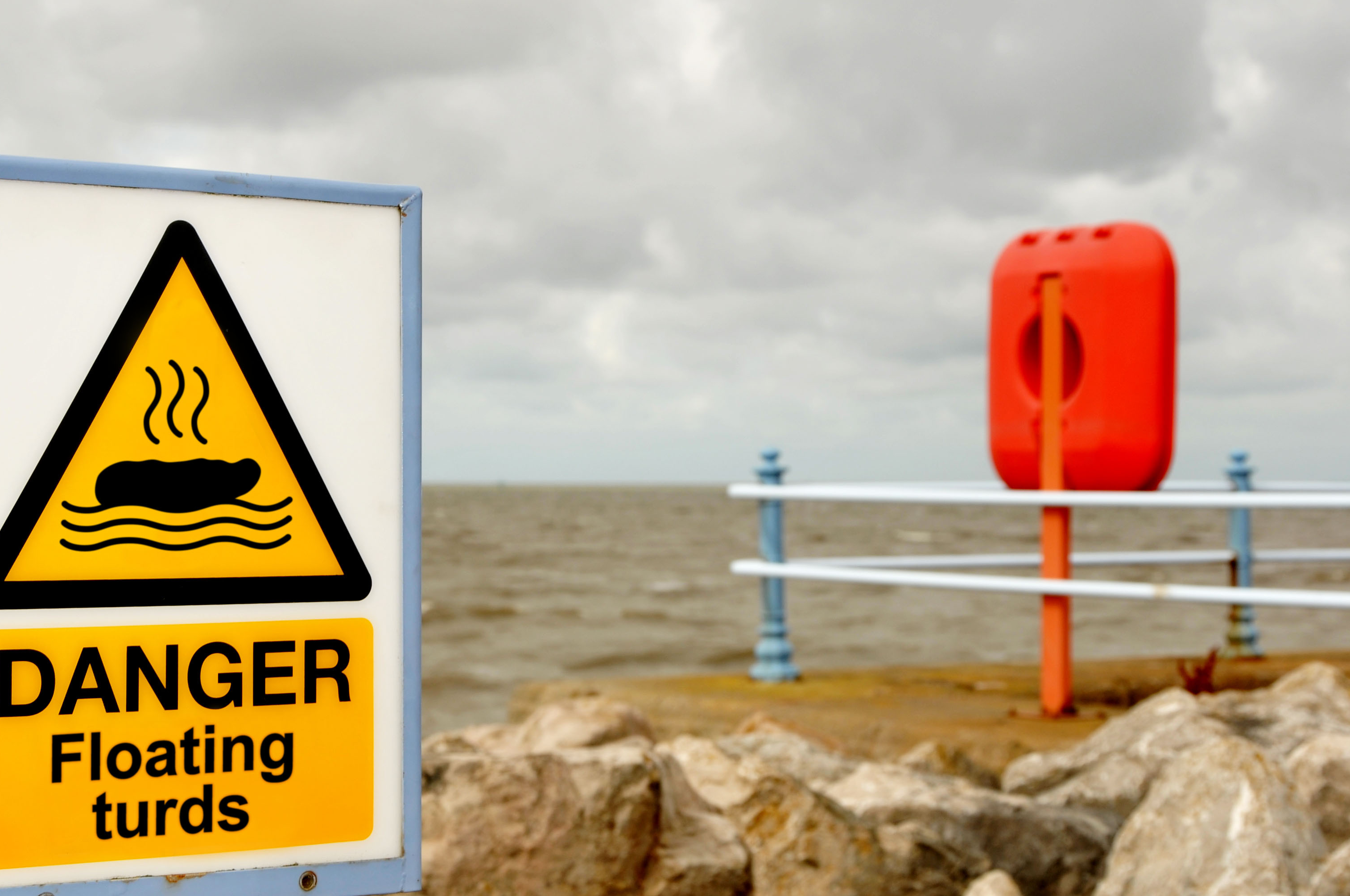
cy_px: 507
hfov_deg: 23.9
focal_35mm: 85
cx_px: 607
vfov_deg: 16.0
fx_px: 3183
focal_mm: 40
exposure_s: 1/250
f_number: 8
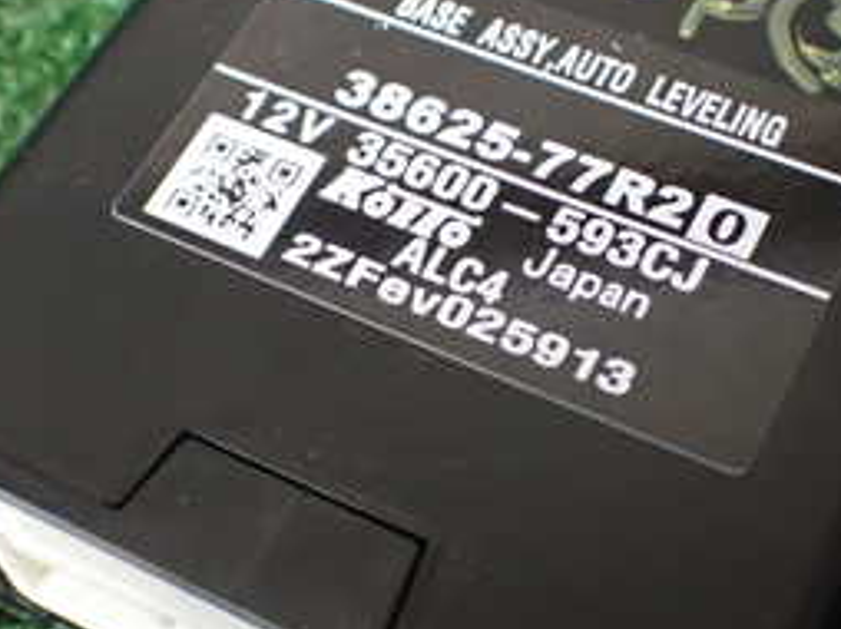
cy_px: 351
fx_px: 1723
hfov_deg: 27.4
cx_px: 427
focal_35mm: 71
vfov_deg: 20.7
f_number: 2.3
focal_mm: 5.4
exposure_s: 1/125
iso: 800
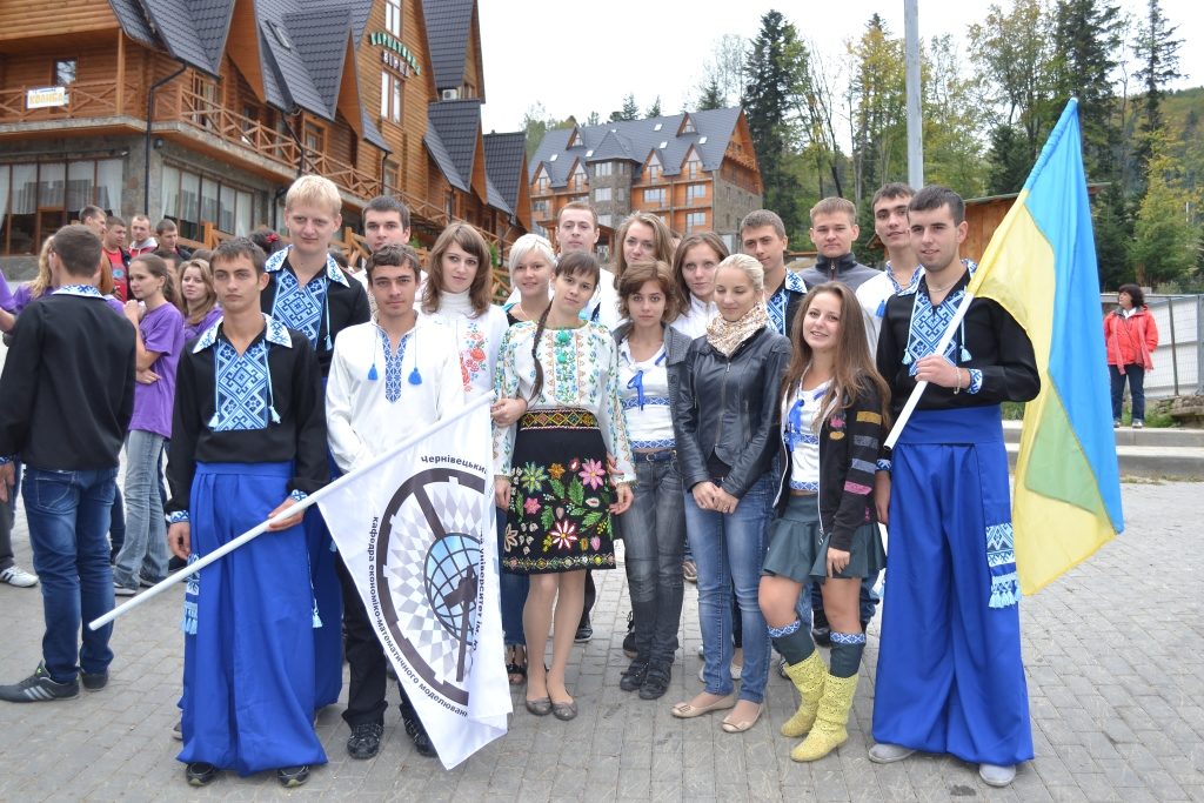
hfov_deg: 53.1
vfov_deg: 36.9
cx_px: 602
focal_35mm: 36
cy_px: 402
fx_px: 1204
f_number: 4.5
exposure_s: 1/200
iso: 200
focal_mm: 24
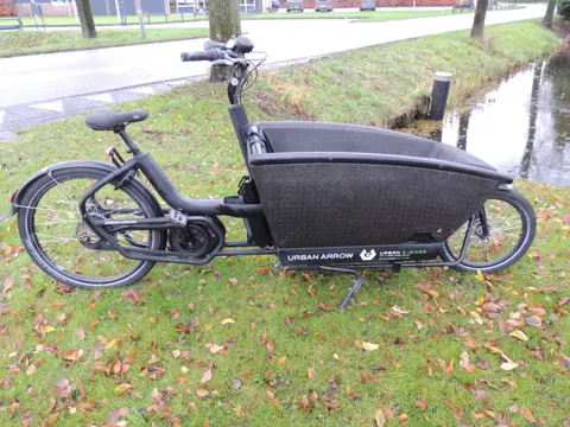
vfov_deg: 49.7
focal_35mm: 28
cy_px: 214
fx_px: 461
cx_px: 285
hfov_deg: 63.4
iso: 160
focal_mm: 4.9
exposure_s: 1/30
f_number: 3.1
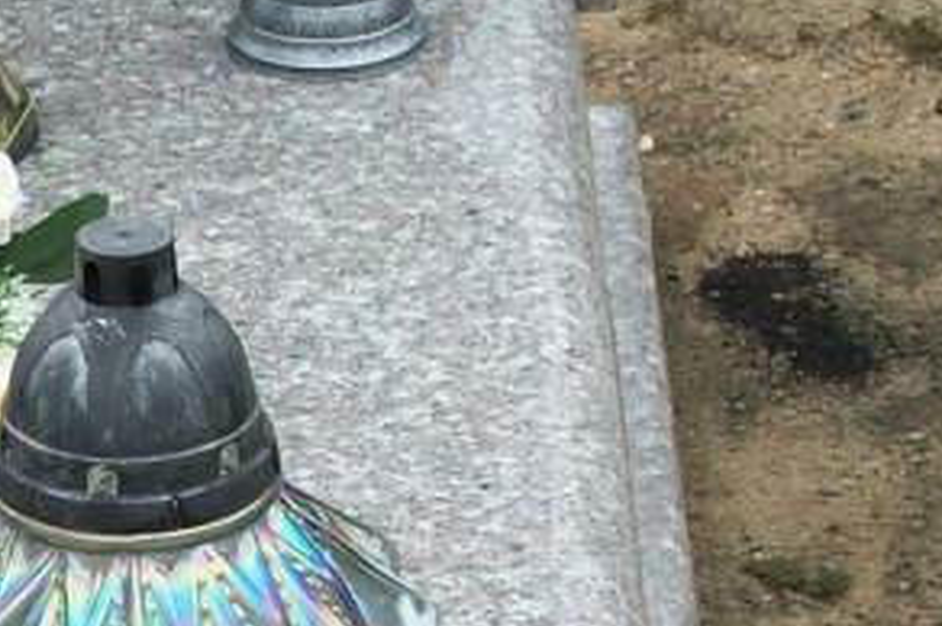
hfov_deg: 9.6
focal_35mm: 210
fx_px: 5489
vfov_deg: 6.5
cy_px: 758
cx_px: -416
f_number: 3.1
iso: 80
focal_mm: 7.6
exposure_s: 1/294
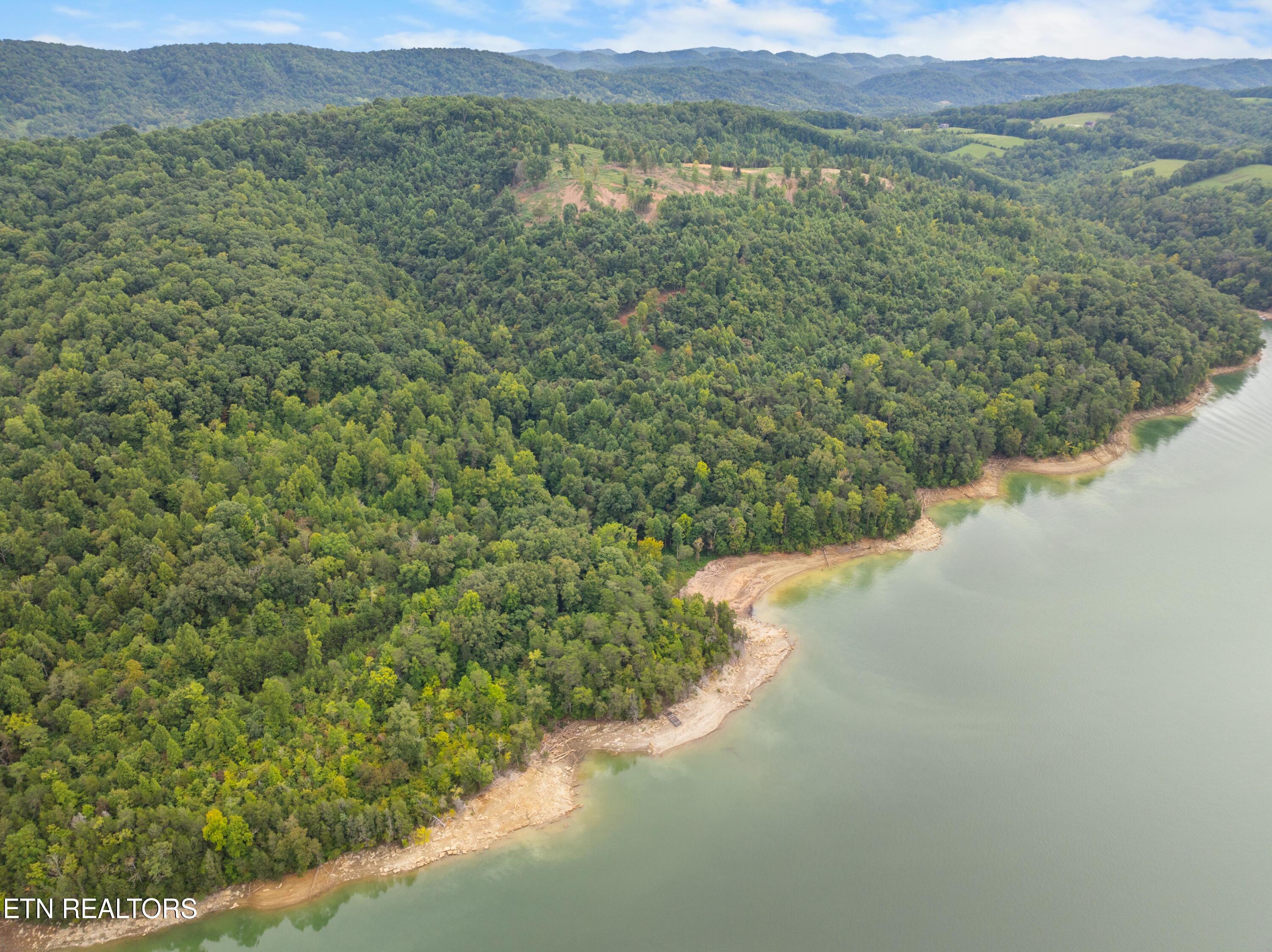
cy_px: 476
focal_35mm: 24
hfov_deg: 71.6
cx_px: 636
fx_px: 881
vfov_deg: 56.8
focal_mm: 12.29
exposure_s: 1/15
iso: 320
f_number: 2.8
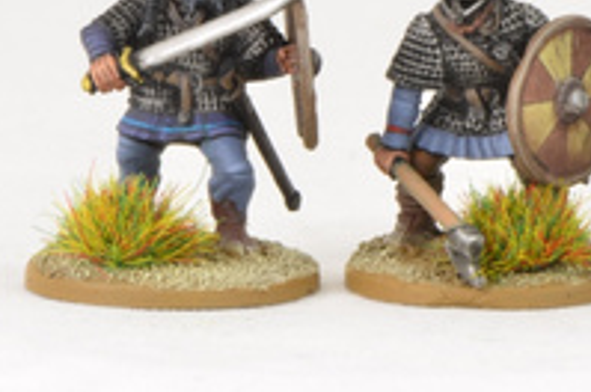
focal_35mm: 238
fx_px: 3901
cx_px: 647
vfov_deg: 5.7
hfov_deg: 8.6
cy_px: 36
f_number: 32
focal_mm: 105
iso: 100
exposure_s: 4
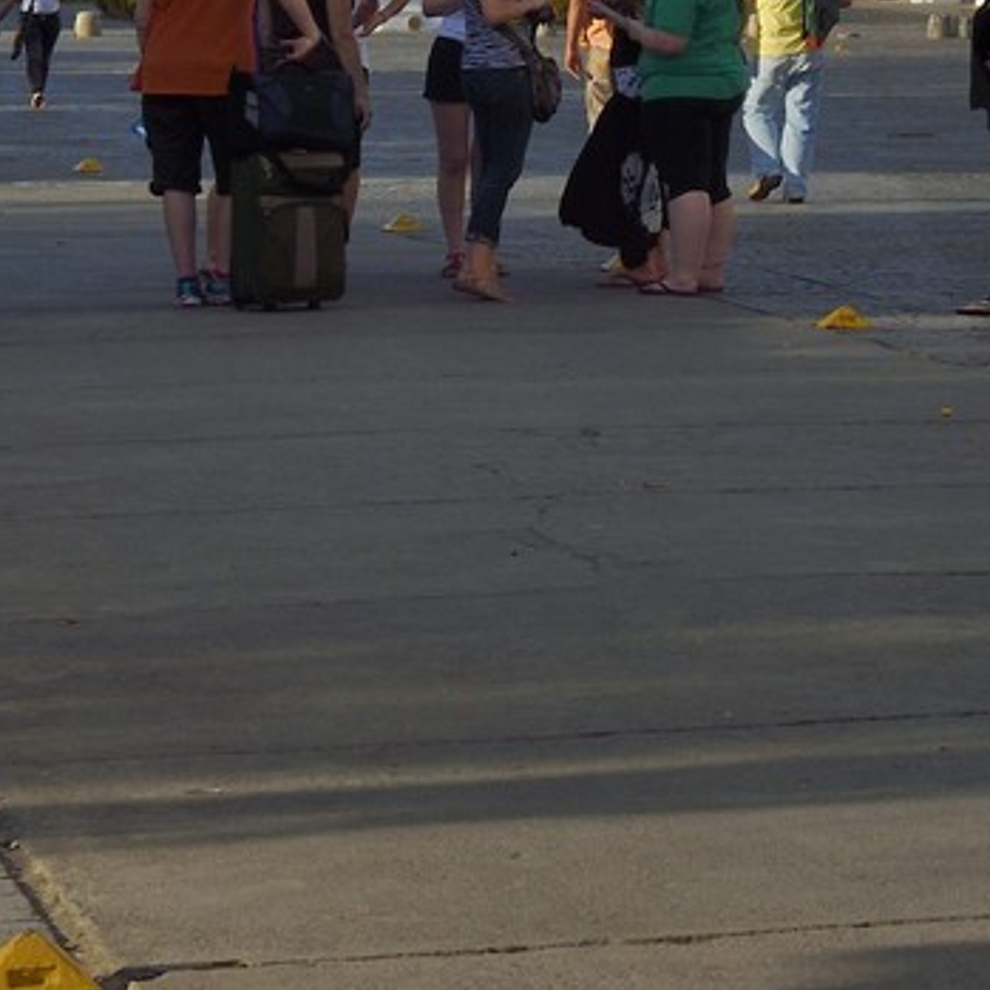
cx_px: 1940
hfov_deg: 8.9
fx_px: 6051
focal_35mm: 187
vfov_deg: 9.2
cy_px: -352
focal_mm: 48
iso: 200
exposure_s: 1/160
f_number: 18
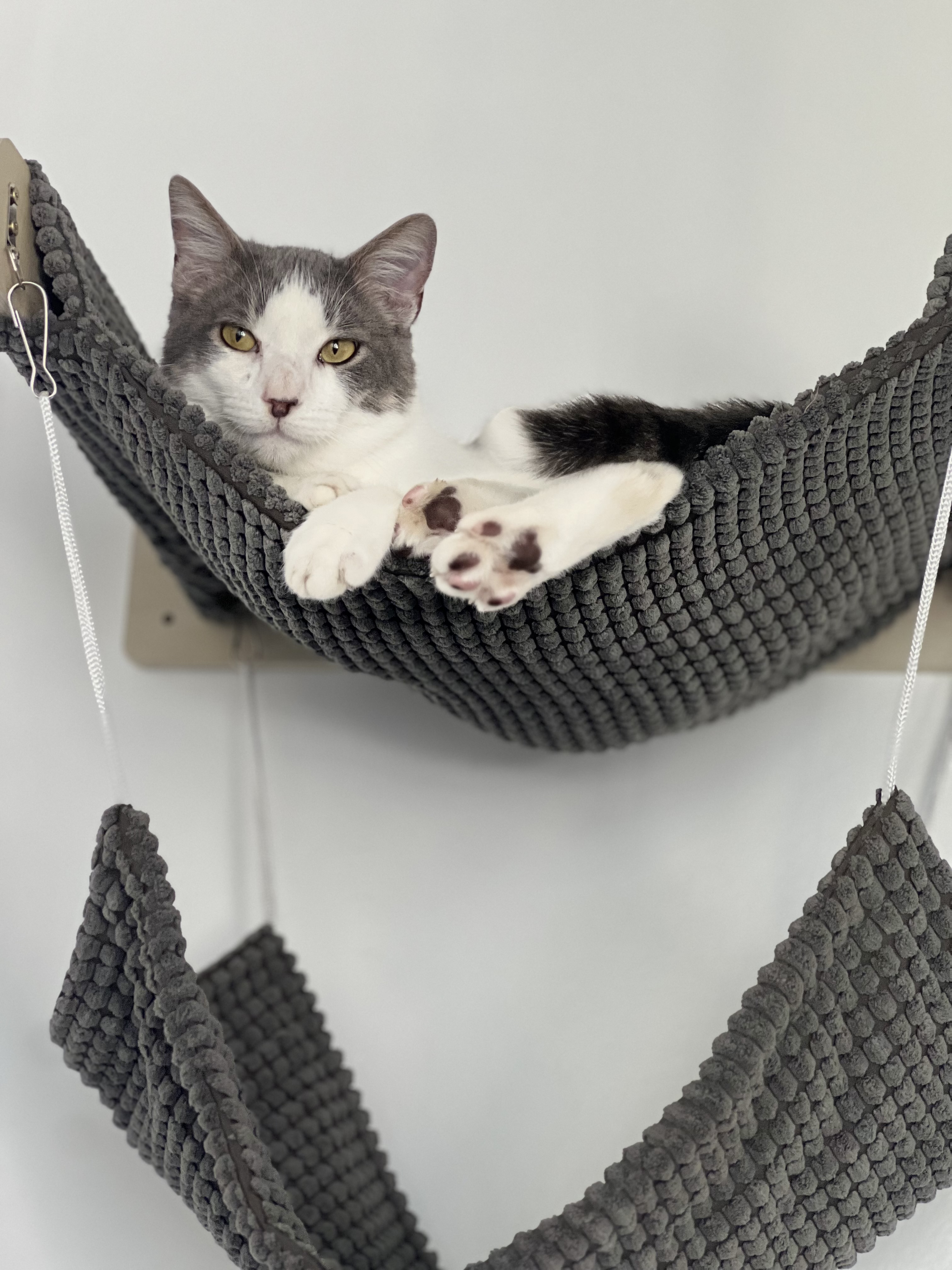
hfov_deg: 19.1
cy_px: 635
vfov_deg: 25.3
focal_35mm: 77
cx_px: 476
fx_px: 2824
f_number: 2.8
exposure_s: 1/63
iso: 250
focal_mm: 9
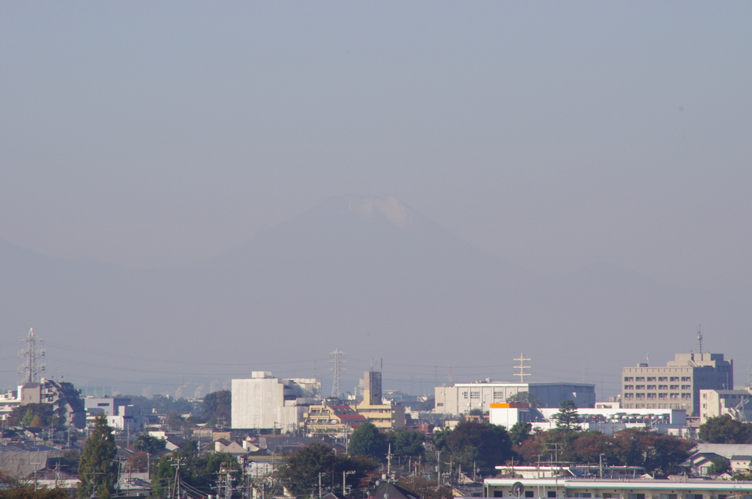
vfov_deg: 4.6
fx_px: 6259
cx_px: 376
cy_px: 250
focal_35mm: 300
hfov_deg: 6.9
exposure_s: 1/350
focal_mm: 200
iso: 400
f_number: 13
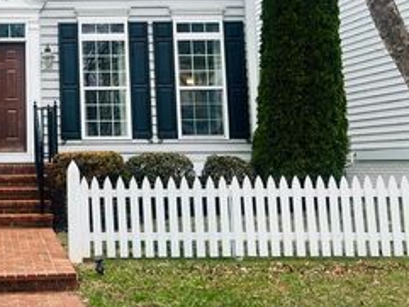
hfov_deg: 32.6
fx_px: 638
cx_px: -2
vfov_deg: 26.2
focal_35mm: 54
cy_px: 35
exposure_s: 1/940
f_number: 1.5
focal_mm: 5.7
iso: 50
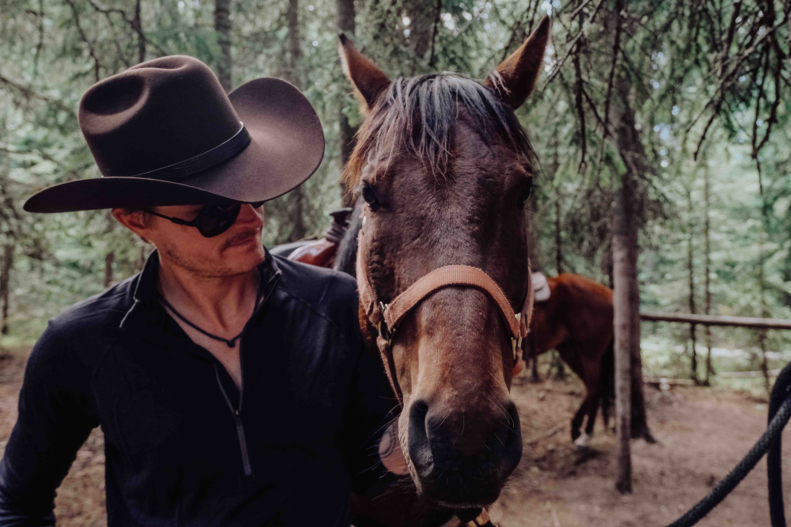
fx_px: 681
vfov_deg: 42.3
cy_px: 264
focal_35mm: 31
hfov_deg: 60.3
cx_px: 396
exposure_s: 1/100
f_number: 4.2
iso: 2000
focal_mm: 20.9
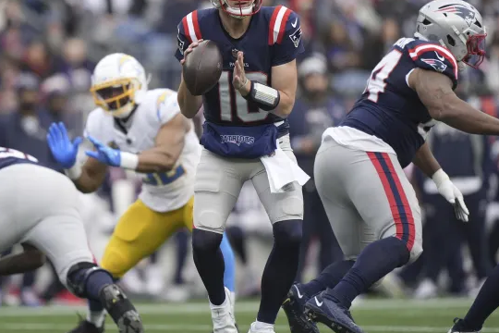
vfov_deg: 2.3
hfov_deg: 3.5
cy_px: 101
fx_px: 8219
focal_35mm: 593
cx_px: 135
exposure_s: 1/4000
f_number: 2.8
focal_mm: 400
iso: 1000
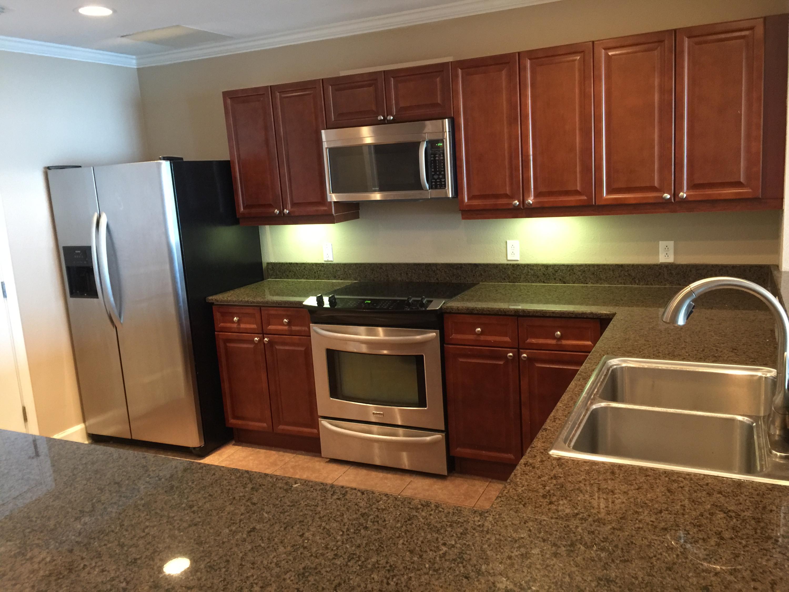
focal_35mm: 29
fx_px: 661
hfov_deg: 61.7
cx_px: 394
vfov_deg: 48.2
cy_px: 296
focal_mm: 4.15
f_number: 2.2
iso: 125
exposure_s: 1/10
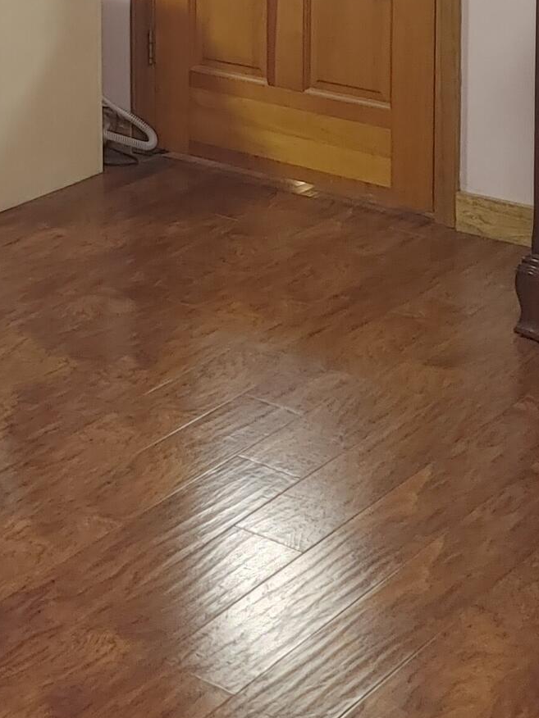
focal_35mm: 89
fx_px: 1848
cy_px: -176
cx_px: -195
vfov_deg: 20.4
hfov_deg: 15.6
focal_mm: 4.81
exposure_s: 1/40
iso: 400
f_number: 1.8
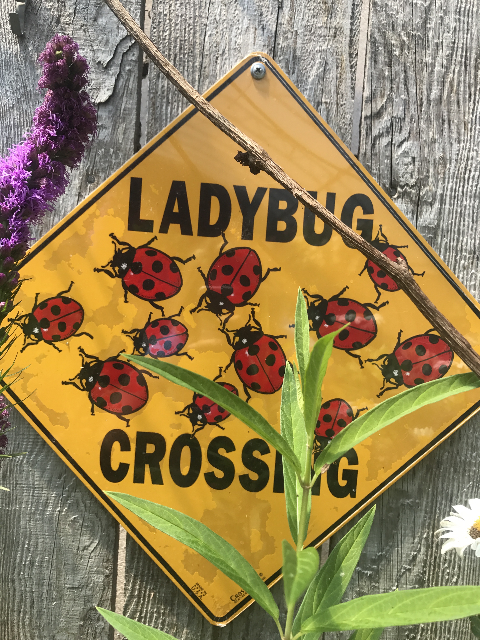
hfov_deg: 49.7
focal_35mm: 28
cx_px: 240
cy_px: 320
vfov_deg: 63.4
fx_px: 518
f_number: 1.8
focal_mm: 3.99
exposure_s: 1/1076
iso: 20
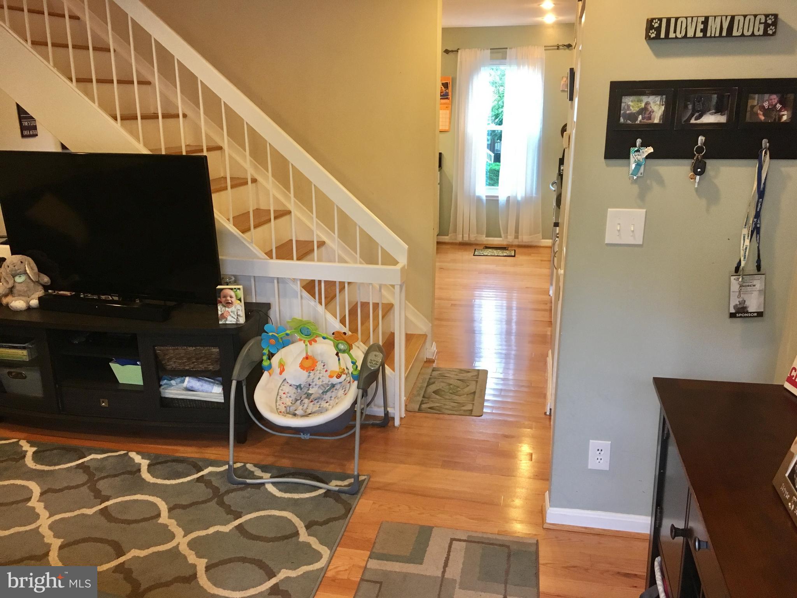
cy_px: 299
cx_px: 398
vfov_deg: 48.2
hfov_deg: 61.7
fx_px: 668
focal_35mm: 29
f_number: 2.2
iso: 160
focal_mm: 4.15
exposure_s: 1/30
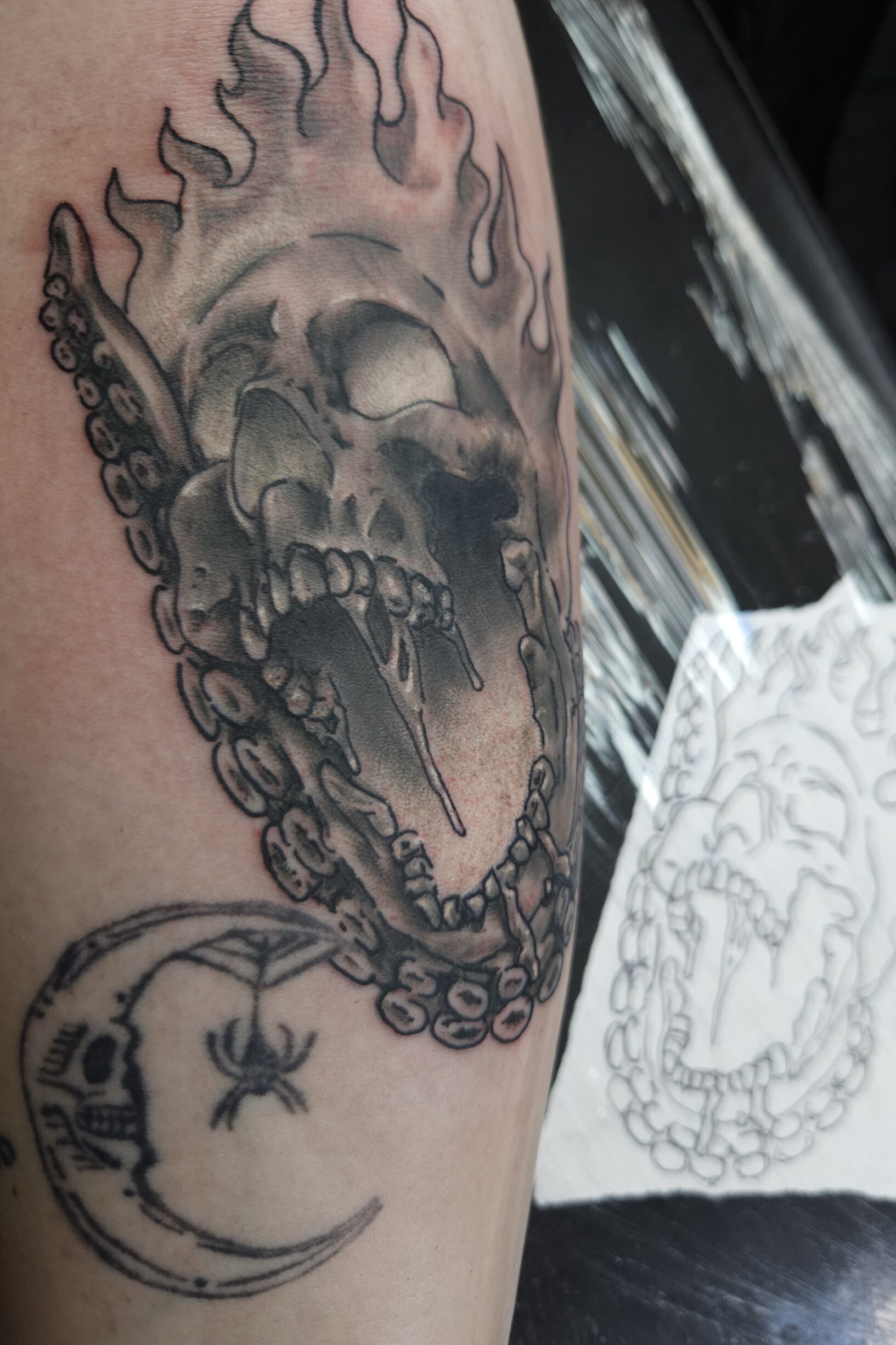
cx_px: 492
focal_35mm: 25
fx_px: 933
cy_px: 649
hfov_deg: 51.2
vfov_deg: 71.5
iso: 25
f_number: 1.8
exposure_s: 1/67
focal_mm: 5.4
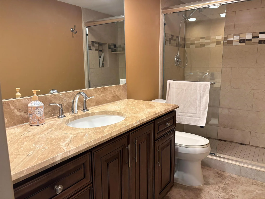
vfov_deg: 53.1
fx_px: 199
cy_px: 100
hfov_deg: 67.3
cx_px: 132
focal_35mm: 26
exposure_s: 1/60
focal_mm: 5.96
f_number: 1.6
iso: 160
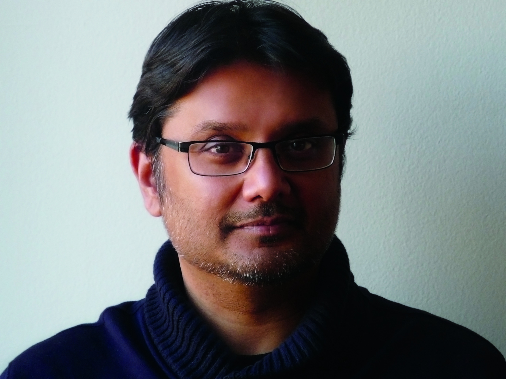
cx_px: 253
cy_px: 190
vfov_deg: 8.8
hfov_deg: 11.8
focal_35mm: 168
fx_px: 2456
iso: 125
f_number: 4
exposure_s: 1/30
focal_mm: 25
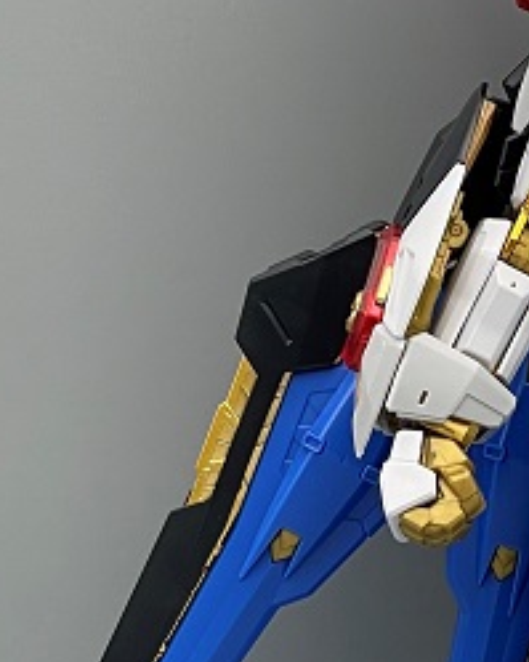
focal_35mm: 187
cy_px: 552
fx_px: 3662
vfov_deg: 10.3
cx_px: 843
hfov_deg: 8.1
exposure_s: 1/120
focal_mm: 6
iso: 25
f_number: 2
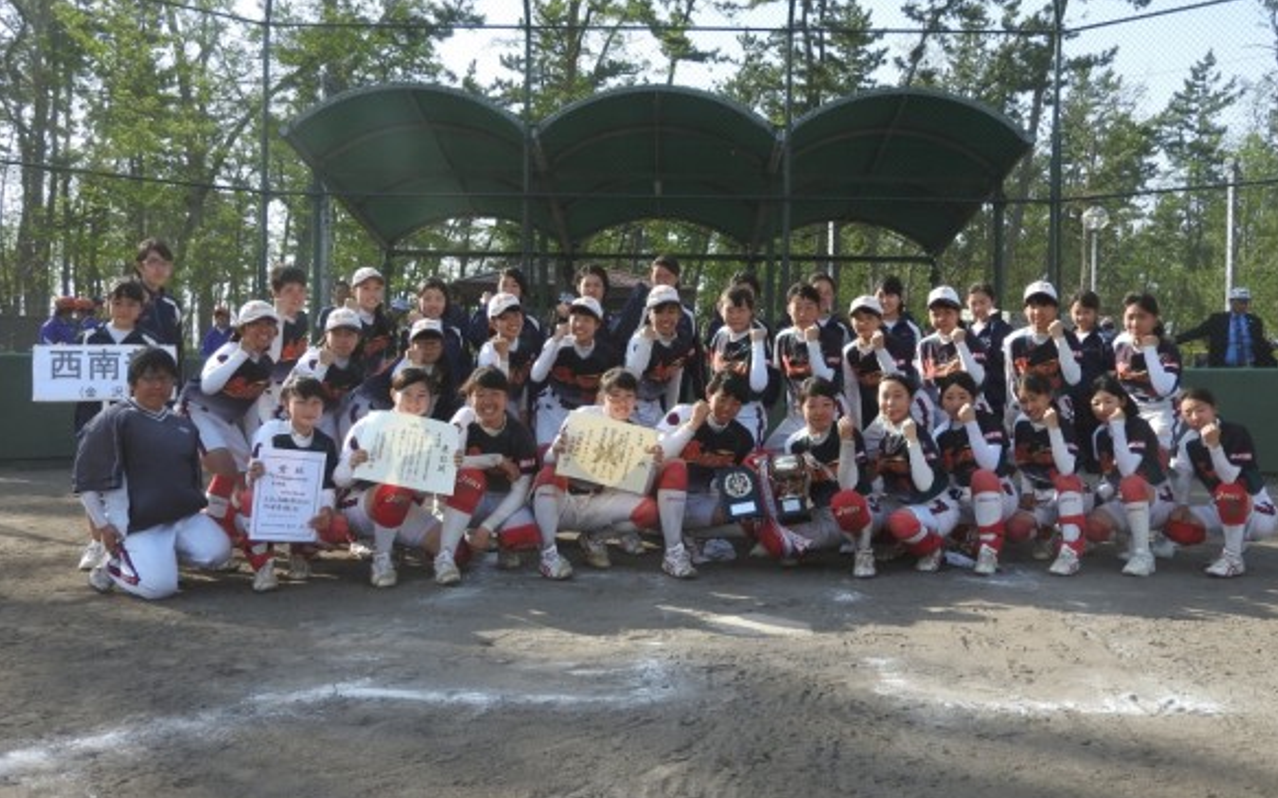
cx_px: 655
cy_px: 403
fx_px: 1254
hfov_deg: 54.0
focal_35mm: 36
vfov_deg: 35.3
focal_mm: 5.9
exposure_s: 1/400
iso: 100
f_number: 3.6
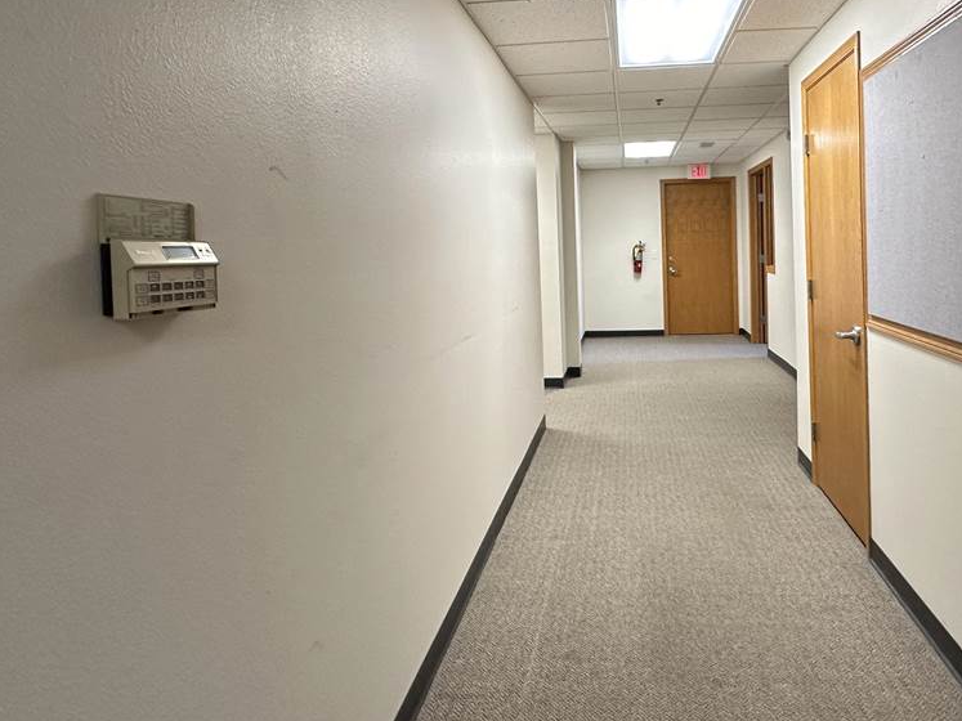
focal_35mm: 24
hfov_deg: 70.9
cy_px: 260
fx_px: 667
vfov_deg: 56.0
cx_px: 574
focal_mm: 2.22
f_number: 2.2
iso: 200
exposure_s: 1/101
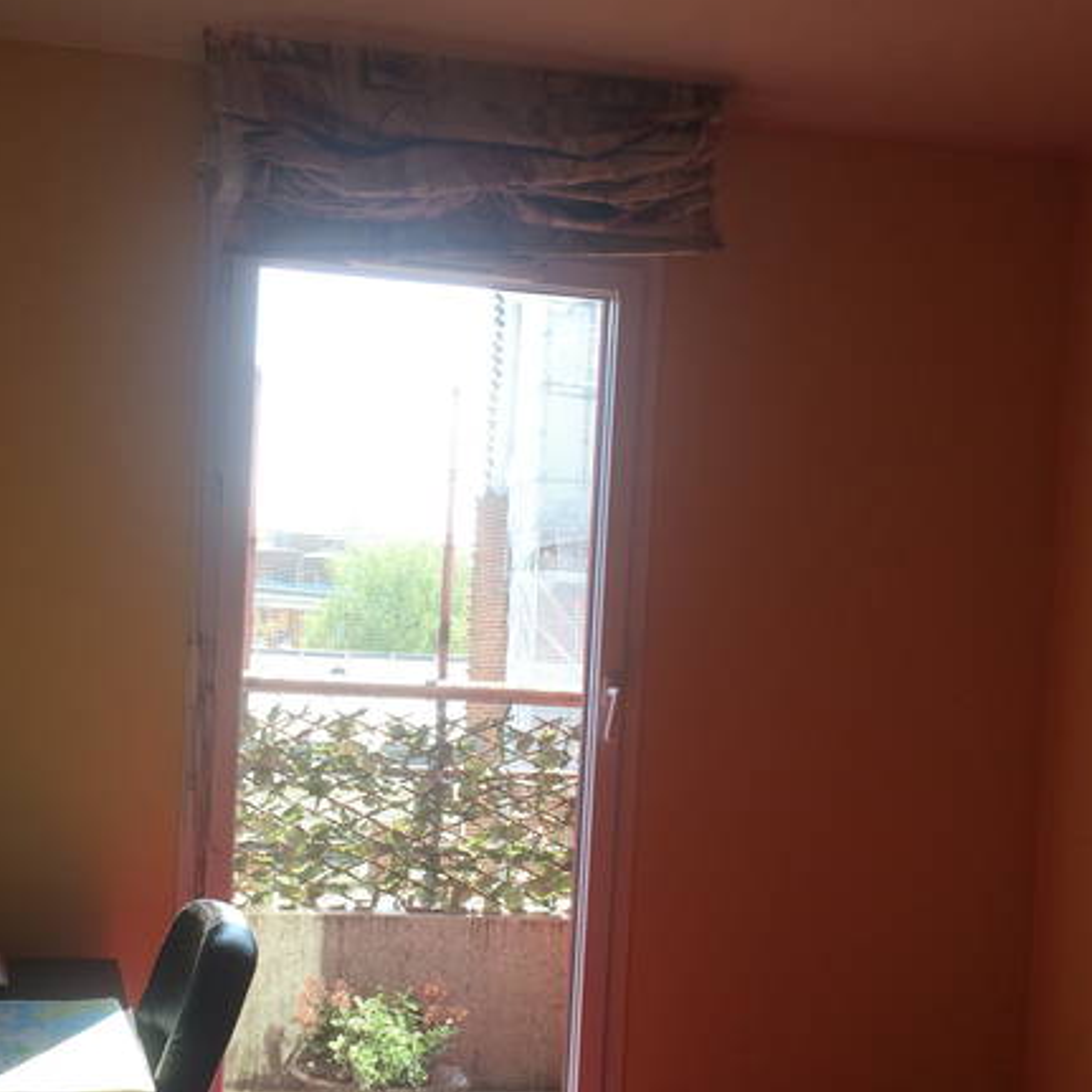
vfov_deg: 35.8
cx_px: 372
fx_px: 1677
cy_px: 689
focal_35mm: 47
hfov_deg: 35.7
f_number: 2.2
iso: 32
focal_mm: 4.15
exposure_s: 1/161
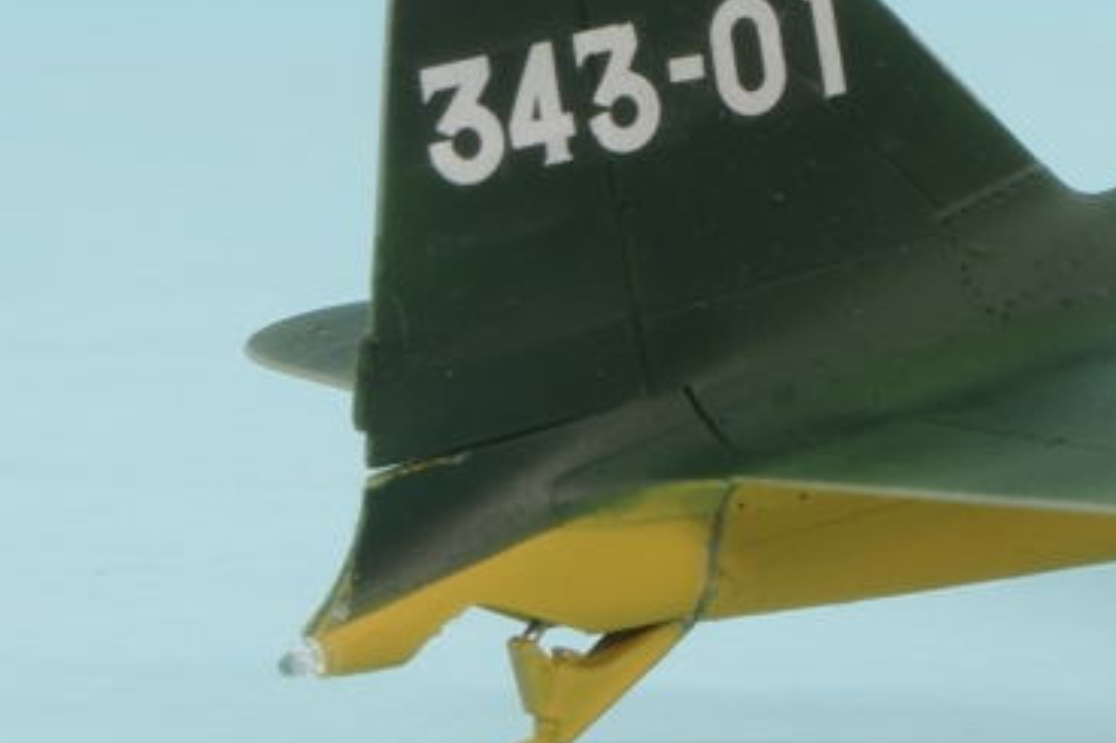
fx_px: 13726
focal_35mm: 443
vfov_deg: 3.1
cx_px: 2417
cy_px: -42
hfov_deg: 4.6
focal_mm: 68
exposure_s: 4
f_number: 29
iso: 100
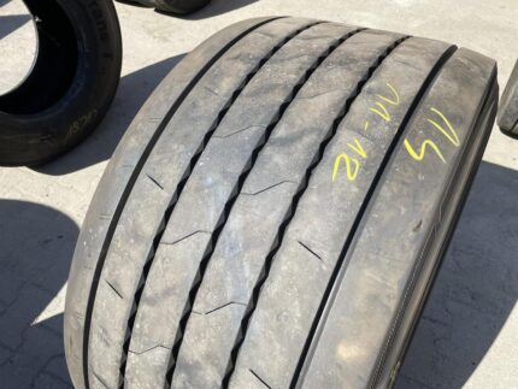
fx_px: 389
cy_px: 194
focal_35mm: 26
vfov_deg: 53.1
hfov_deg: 67.3
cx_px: 259
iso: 32
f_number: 1.6
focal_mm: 4.2
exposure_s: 1/1795
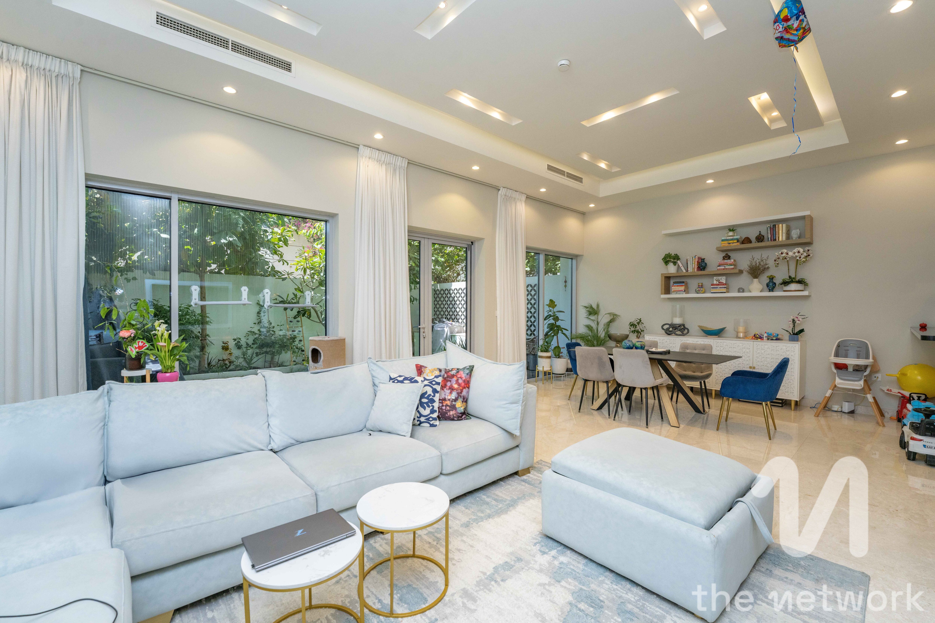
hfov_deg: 104.3
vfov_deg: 81.2
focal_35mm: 14
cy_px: 312
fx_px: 364
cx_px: 468
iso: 640
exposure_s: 1/125
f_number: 8
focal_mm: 14
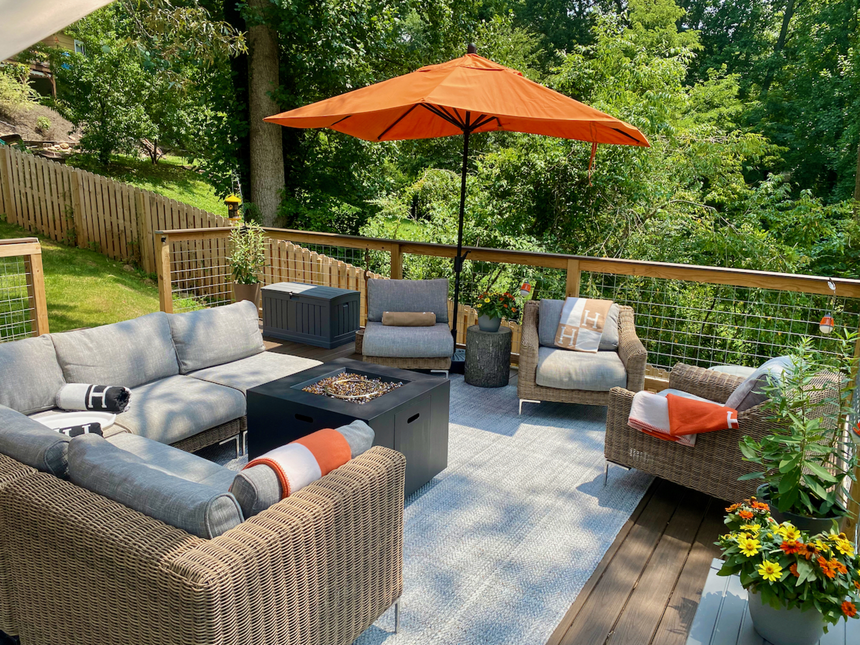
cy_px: 322
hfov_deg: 67.3
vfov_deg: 53.1
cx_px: 430
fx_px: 646
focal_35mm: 26
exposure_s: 1/1377
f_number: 1.8
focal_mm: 4.25
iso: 32
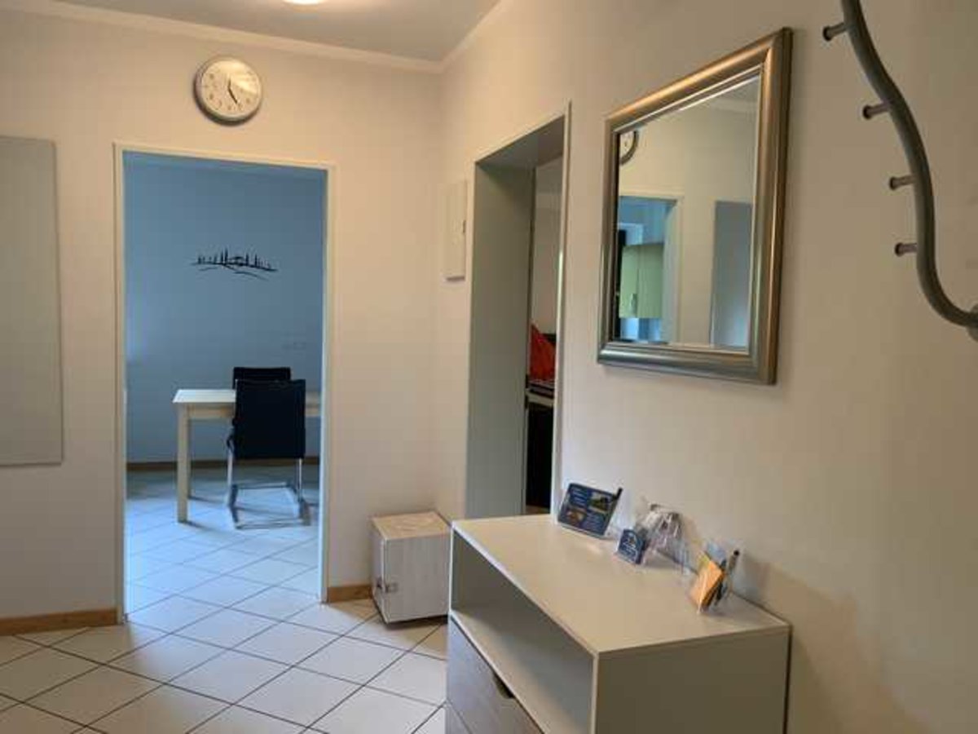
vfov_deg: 53.1
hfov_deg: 67.3
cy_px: 367
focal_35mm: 26
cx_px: 489
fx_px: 735
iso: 100
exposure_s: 1/50
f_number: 1.8
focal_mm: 4.25
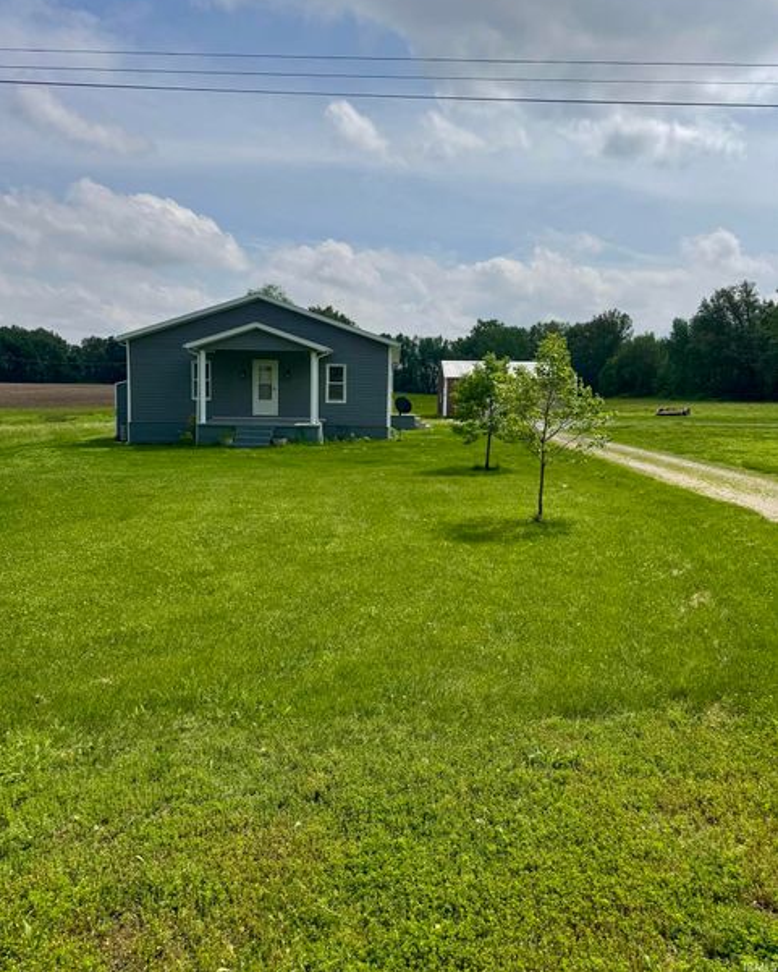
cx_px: 375
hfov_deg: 54.9
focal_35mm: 26
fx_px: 748
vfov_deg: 65.9
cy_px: 437
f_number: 1.78
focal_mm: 6.76
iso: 80
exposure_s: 1/10417
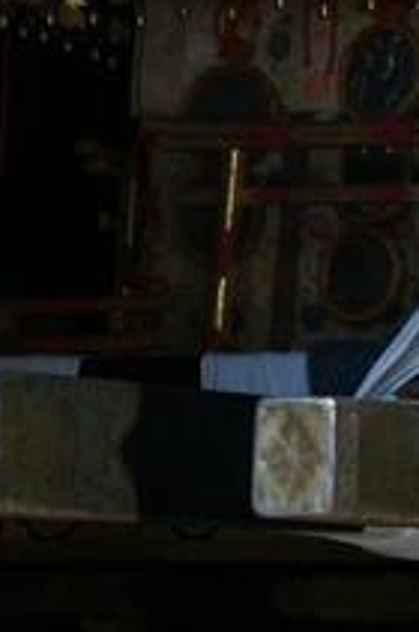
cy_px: 81
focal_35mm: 246
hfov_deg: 5.3
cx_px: 1247
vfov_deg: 8.4
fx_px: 4309
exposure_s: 1/60
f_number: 4.5
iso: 400
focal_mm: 45
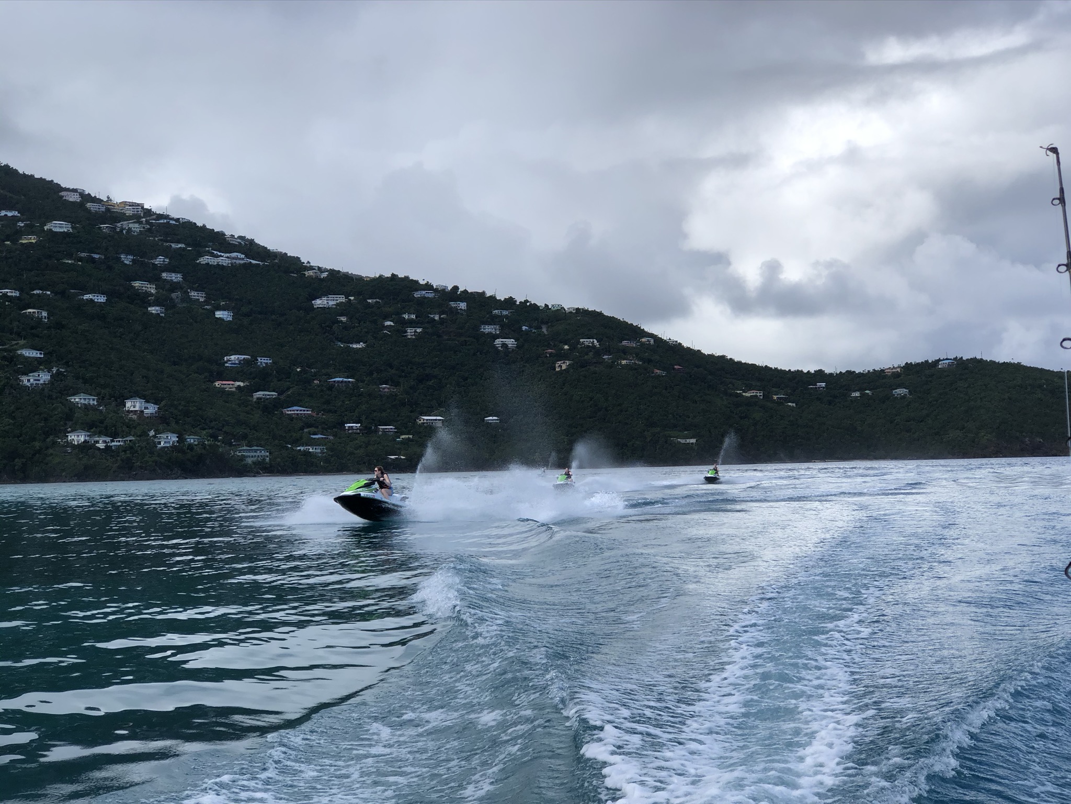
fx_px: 1764
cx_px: 536
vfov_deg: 25.7
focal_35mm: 57
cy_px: 402
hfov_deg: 33.8
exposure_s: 1/972
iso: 20
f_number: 2.8
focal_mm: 6.6
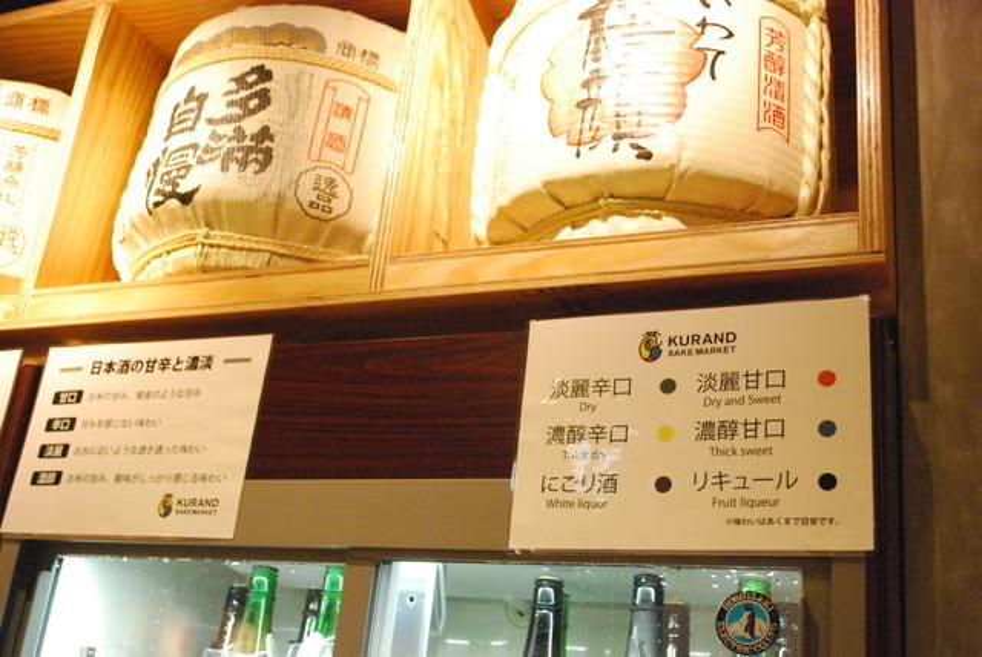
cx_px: 491
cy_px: 328
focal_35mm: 44
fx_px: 1188
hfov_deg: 44.9
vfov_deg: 30.9
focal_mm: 29
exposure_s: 1/80
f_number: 4.8
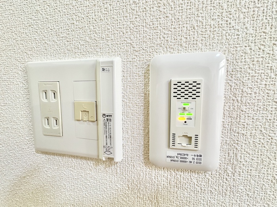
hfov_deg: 102.1
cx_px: 138
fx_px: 112
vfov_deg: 85.7
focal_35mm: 14
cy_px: 104
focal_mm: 2.22
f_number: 2.2
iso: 250
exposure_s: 1/60
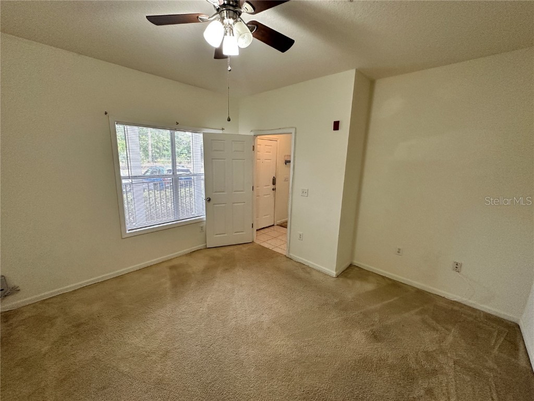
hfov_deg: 102.1
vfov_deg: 85.7
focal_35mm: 14
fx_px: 216
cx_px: 267
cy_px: 200
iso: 250
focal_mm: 2.22
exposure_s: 1/120
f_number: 2.2
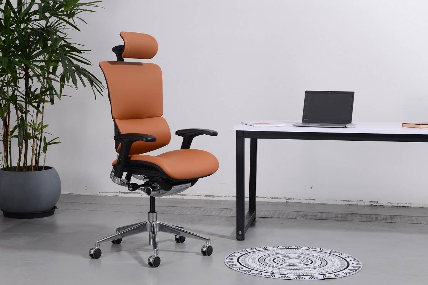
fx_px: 737
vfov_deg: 21.9
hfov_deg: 32.4
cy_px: 142
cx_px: 214
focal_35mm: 62
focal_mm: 62
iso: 125
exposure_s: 1/60
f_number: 13
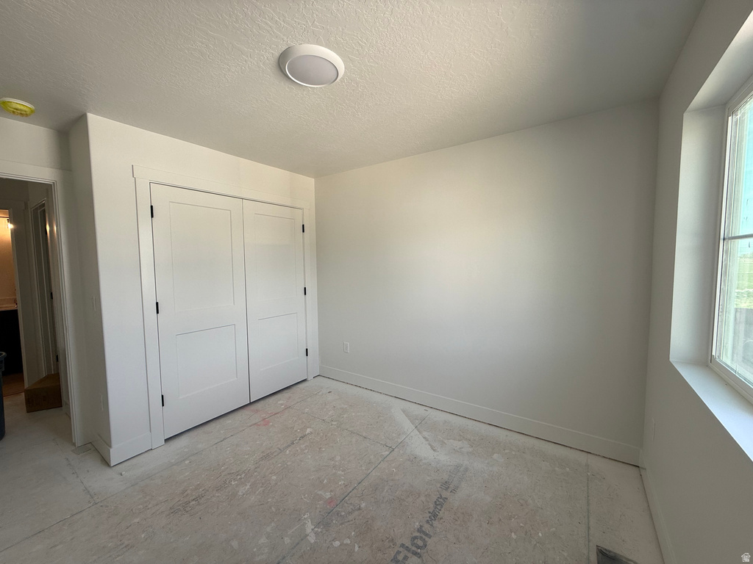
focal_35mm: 14
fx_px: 305
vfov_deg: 85.7
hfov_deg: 102.1
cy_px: 282
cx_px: 376
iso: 50
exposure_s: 1/149
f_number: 2.2
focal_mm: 2.22
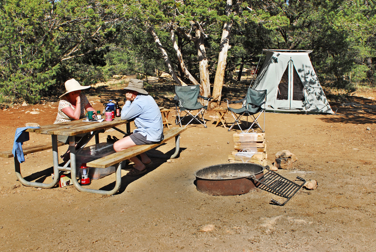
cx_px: 188
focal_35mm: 36
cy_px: 126
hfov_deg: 53.1
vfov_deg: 37.0
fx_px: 376
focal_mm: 24
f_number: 7.1
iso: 200
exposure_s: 1/500
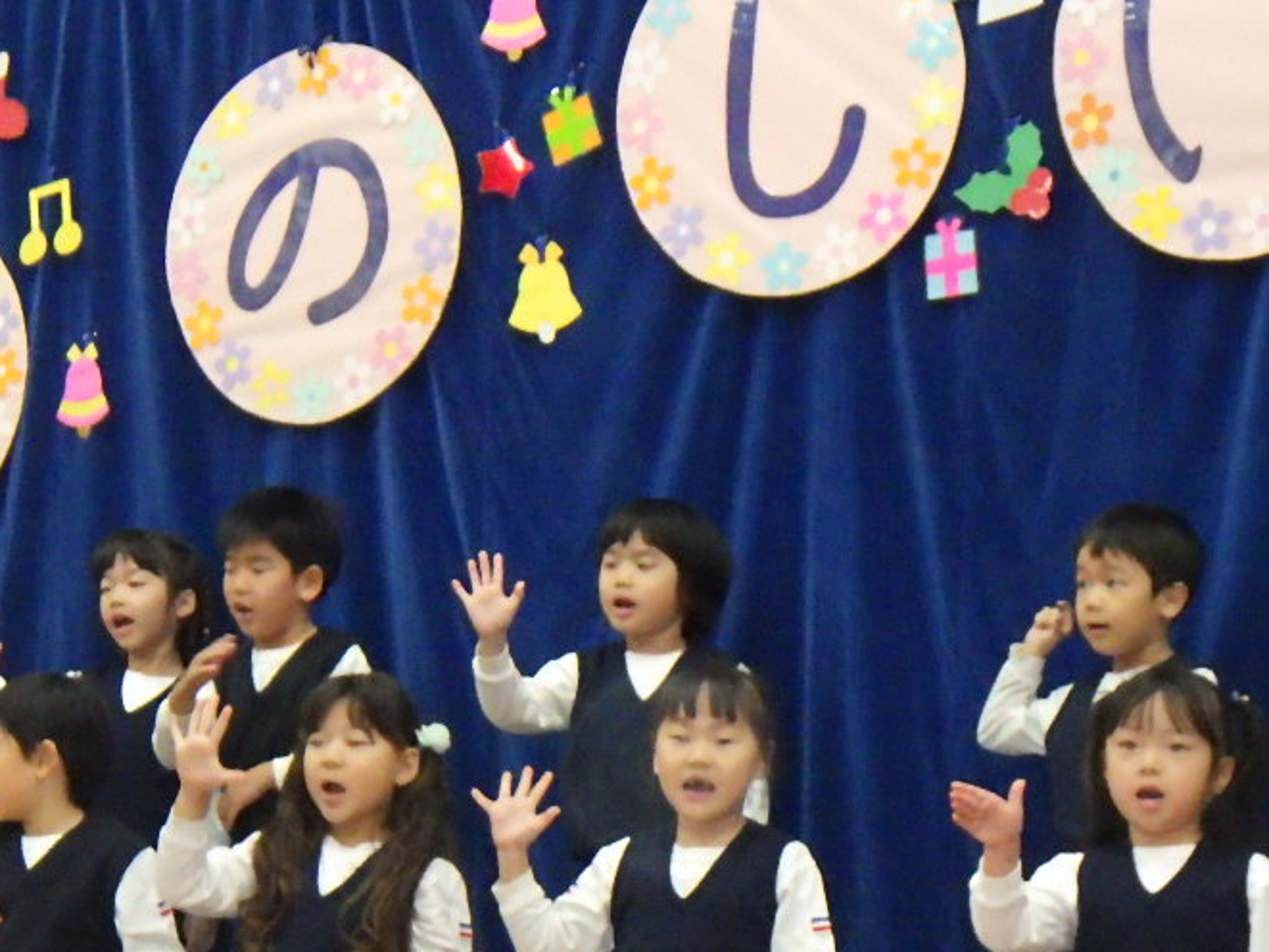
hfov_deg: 13.2
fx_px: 5463
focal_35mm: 149
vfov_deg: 9.9
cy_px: 685
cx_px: 438
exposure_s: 1/80
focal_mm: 13.7
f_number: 4.8
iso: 1600
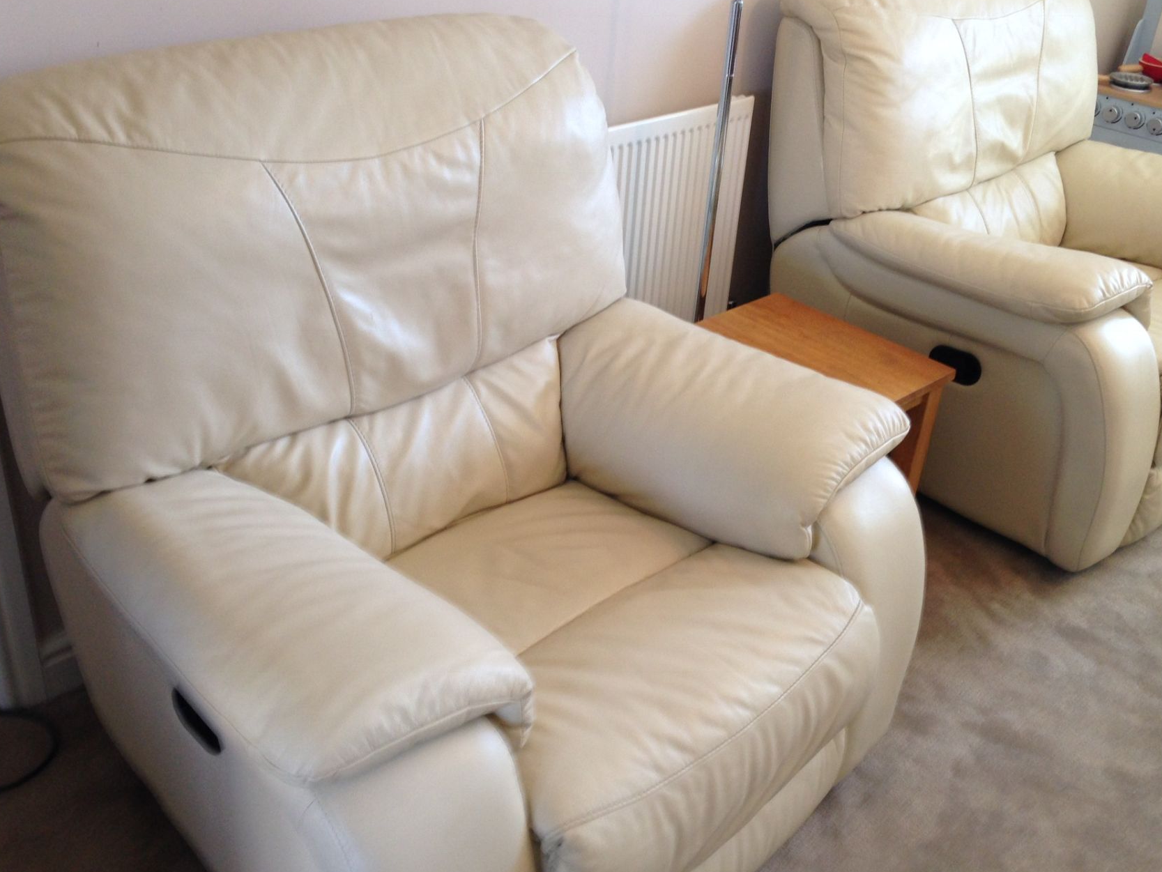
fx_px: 1276
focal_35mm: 38
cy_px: 414
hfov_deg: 49.0
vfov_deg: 37.7
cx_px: 604
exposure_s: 1/20
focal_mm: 4.12
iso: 80
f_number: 2.4
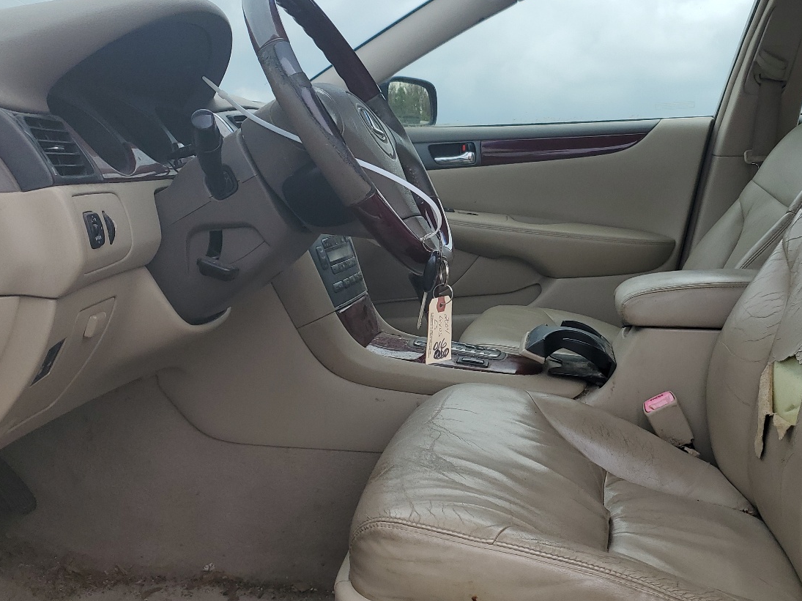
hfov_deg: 47.8
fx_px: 880
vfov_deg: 37.7
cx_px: 559
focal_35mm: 38
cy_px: 293
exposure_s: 1/1250
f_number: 1.5
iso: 50
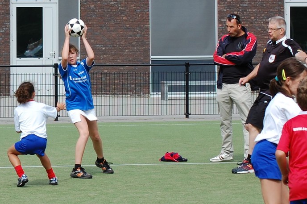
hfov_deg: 16.6
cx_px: 225
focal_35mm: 123
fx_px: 1045
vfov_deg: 11.1
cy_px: 140
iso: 200
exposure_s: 1/320
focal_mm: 55
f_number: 9
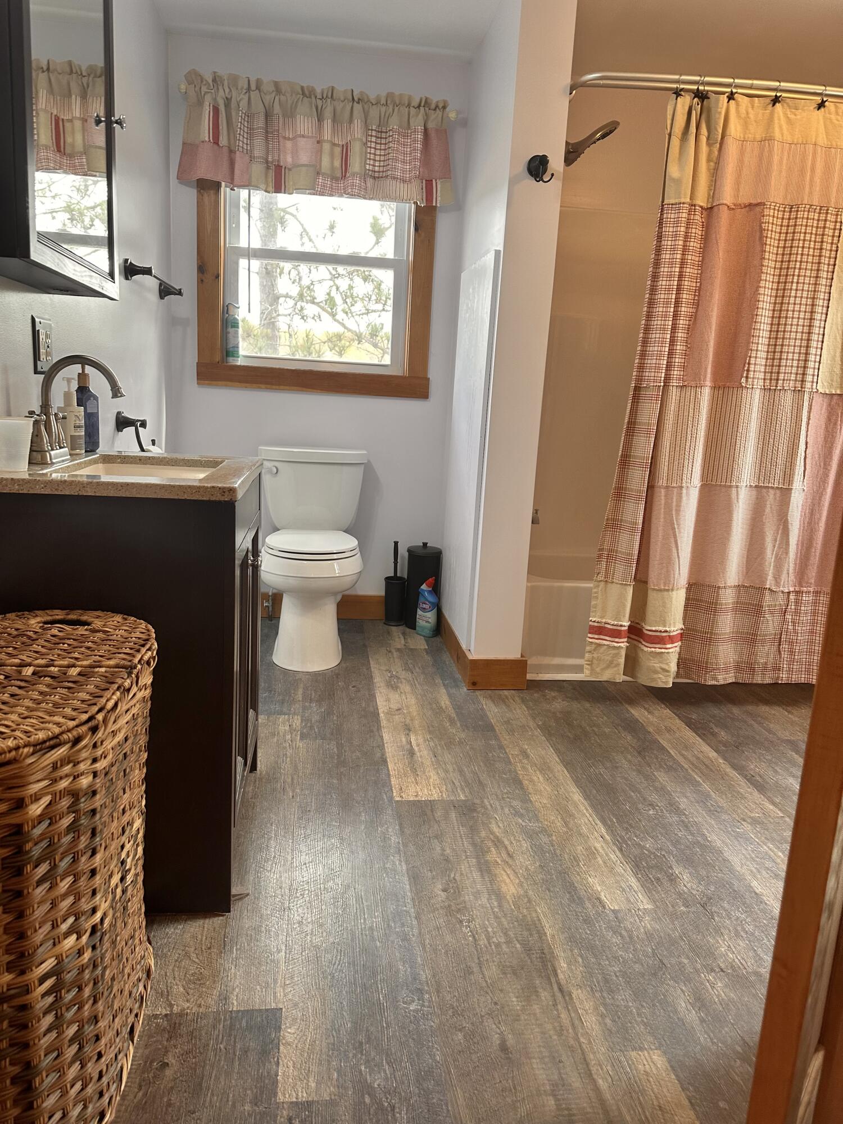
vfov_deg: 71.6
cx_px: 422
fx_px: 779
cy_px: 562
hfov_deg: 56.8
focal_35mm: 24
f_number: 1.78
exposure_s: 1/120
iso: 160
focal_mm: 6.86
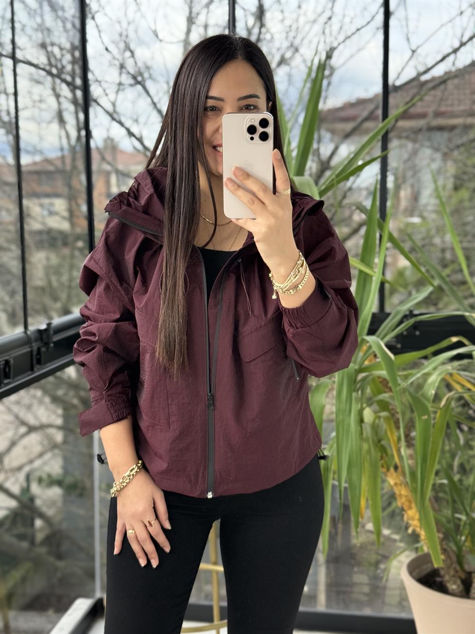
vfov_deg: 39.7
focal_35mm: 48
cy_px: 317
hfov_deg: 30.3
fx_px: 878
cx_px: 238
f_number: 1.78
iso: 80
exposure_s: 1/481
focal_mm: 6.76
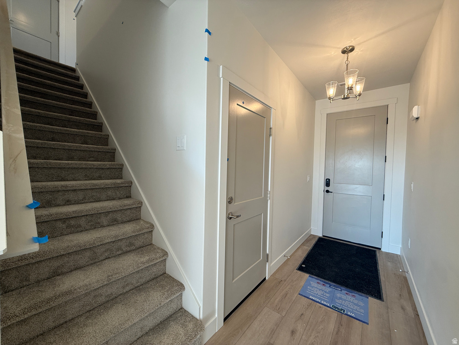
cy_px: 172
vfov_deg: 85.7
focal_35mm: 14
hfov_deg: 102.1
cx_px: 230
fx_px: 186
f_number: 2.2
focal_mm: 2.22
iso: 80
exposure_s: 1/120
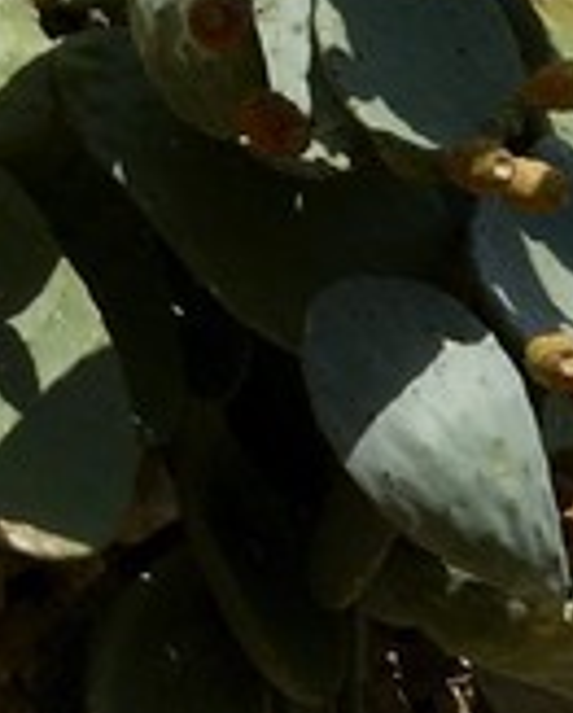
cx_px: 2935
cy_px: 1570
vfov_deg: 6.3
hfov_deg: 4.5
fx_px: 6215
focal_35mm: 294
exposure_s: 1/250
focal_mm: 32
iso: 200
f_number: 14
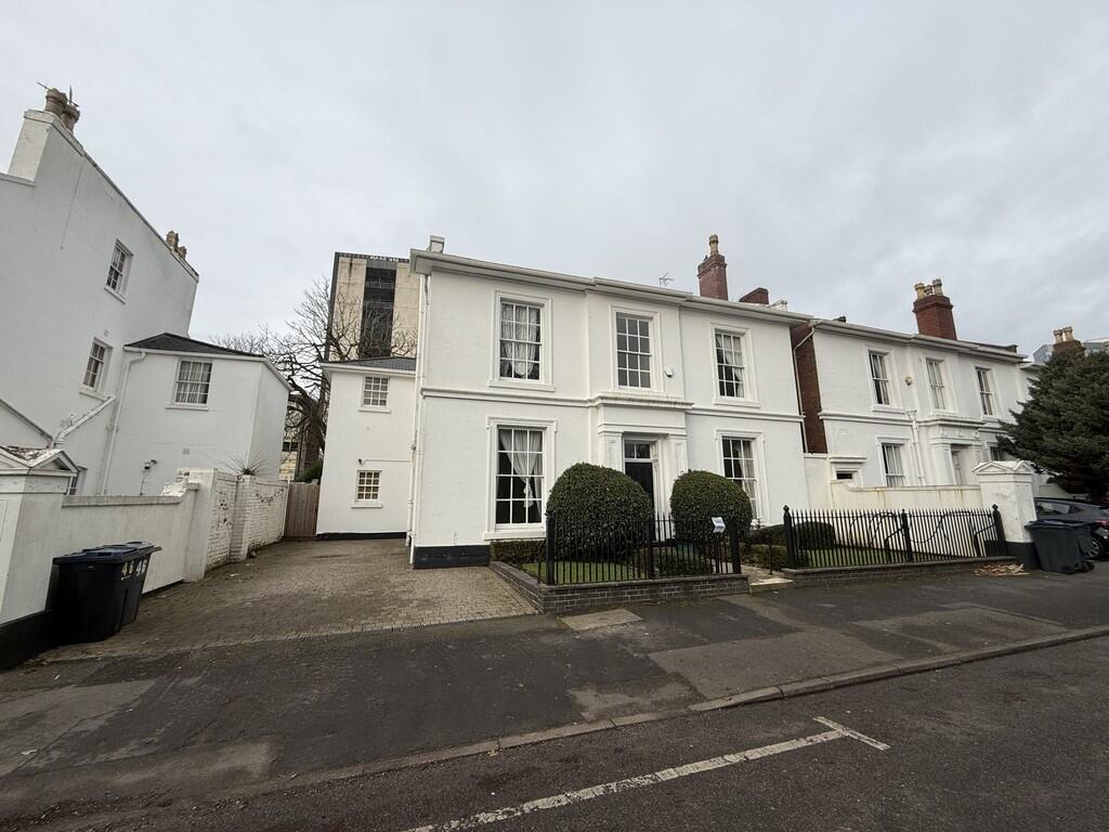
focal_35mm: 14
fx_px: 449
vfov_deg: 85.7
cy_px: 416
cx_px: 554
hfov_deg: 102.1
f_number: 2.2
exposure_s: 1/596
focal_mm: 2.22
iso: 50
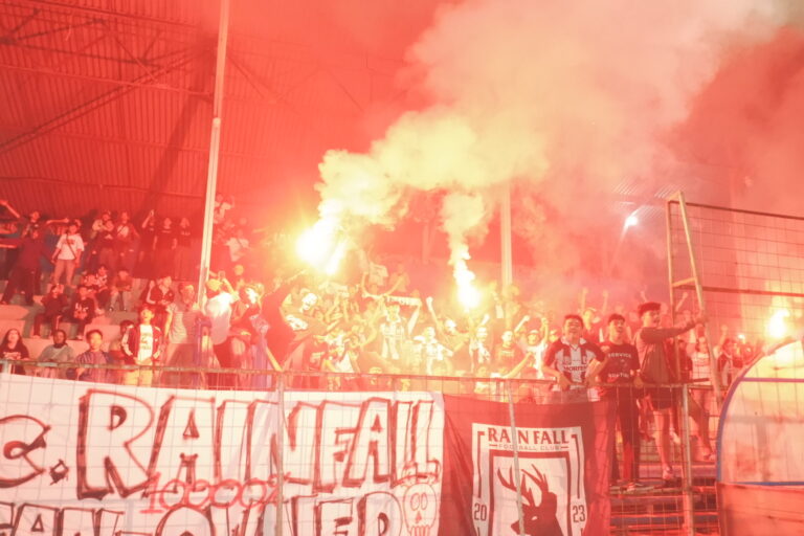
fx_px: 670
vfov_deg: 43.6
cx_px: 402
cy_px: 268
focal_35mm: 30
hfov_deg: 61.9
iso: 12800
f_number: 8
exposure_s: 1/50
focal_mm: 20.3
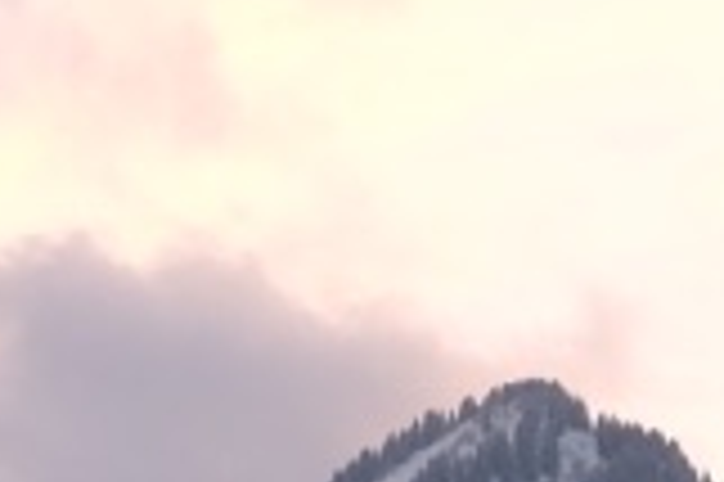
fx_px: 5886
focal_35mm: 293
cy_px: 1088
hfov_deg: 7.0
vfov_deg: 4.6
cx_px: -144
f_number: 14
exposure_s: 1/13
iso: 400
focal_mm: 30.9
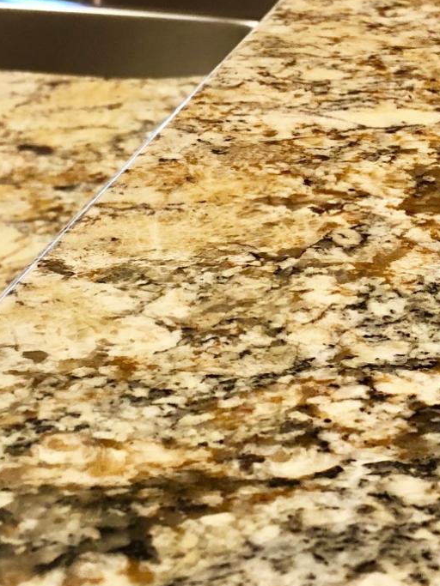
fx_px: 1390
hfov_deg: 18.0
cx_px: 202
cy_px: 153
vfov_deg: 23.6
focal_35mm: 82
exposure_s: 1/15
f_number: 1.8
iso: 64
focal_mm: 3.99
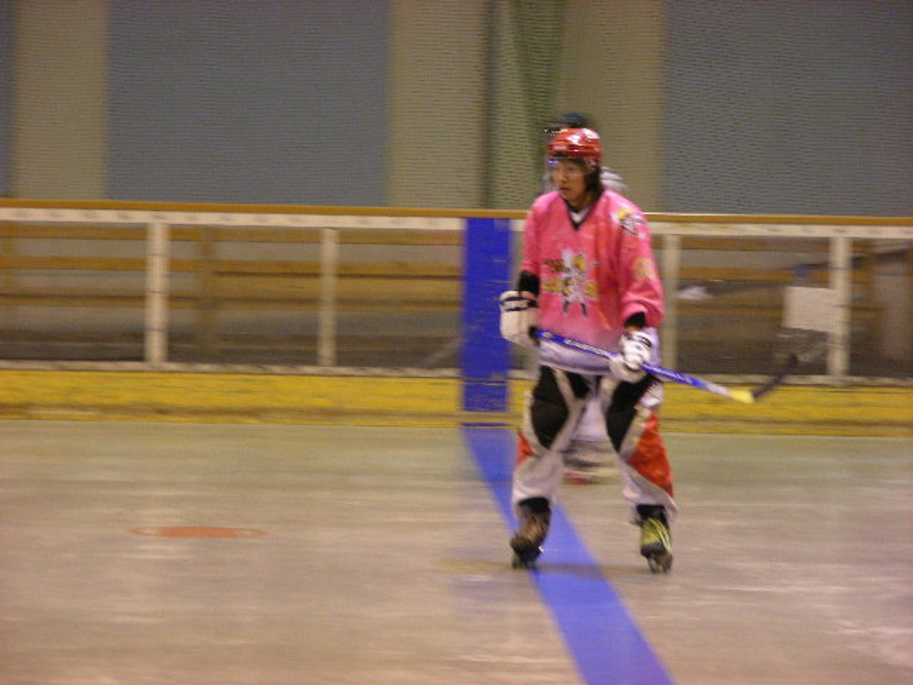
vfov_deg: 7.6
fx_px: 5170
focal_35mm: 196
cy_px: 342
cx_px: 456
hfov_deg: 10.1
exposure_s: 1/20.7
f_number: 3.5
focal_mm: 32.7
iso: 200
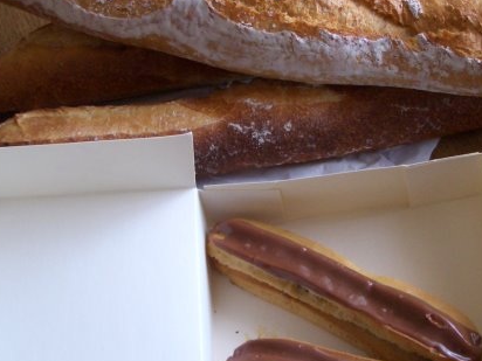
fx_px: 947
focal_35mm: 68
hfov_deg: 28.4
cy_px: 168
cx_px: 319
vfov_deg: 21.6
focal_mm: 5.8
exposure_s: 1/30
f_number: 2.6
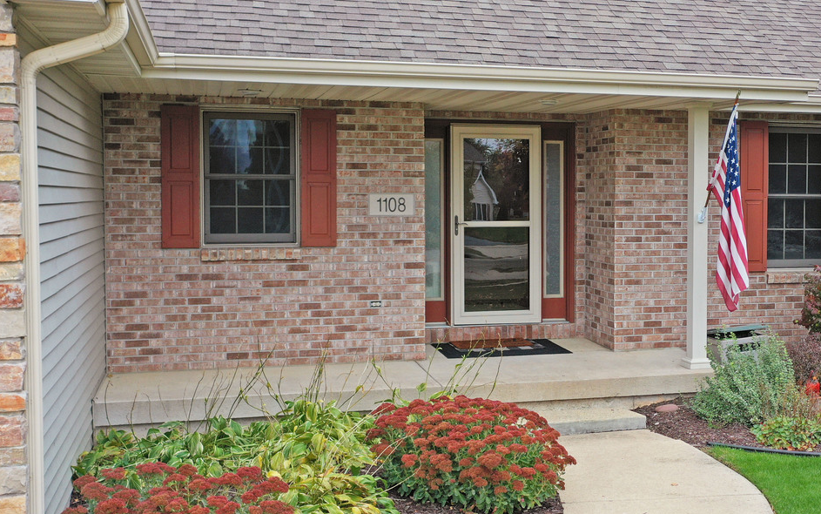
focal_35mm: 49
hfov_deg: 40.3
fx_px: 1097
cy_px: 247
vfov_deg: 26.4
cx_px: 582
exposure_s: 1/200
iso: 100
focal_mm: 10.26
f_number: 2.8
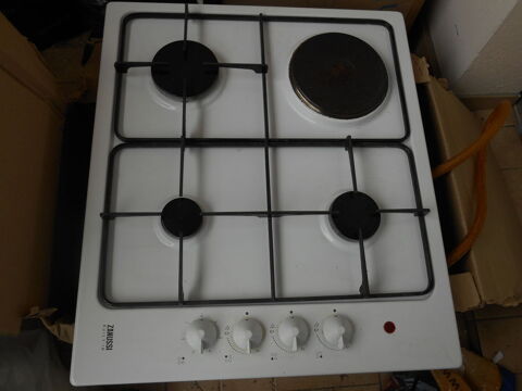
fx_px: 467
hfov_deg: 58.4
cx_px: 261
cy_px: 196
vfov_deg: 45.4
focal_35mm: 31
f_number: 3.6
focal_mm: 5.5
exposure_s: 1/250
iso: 80
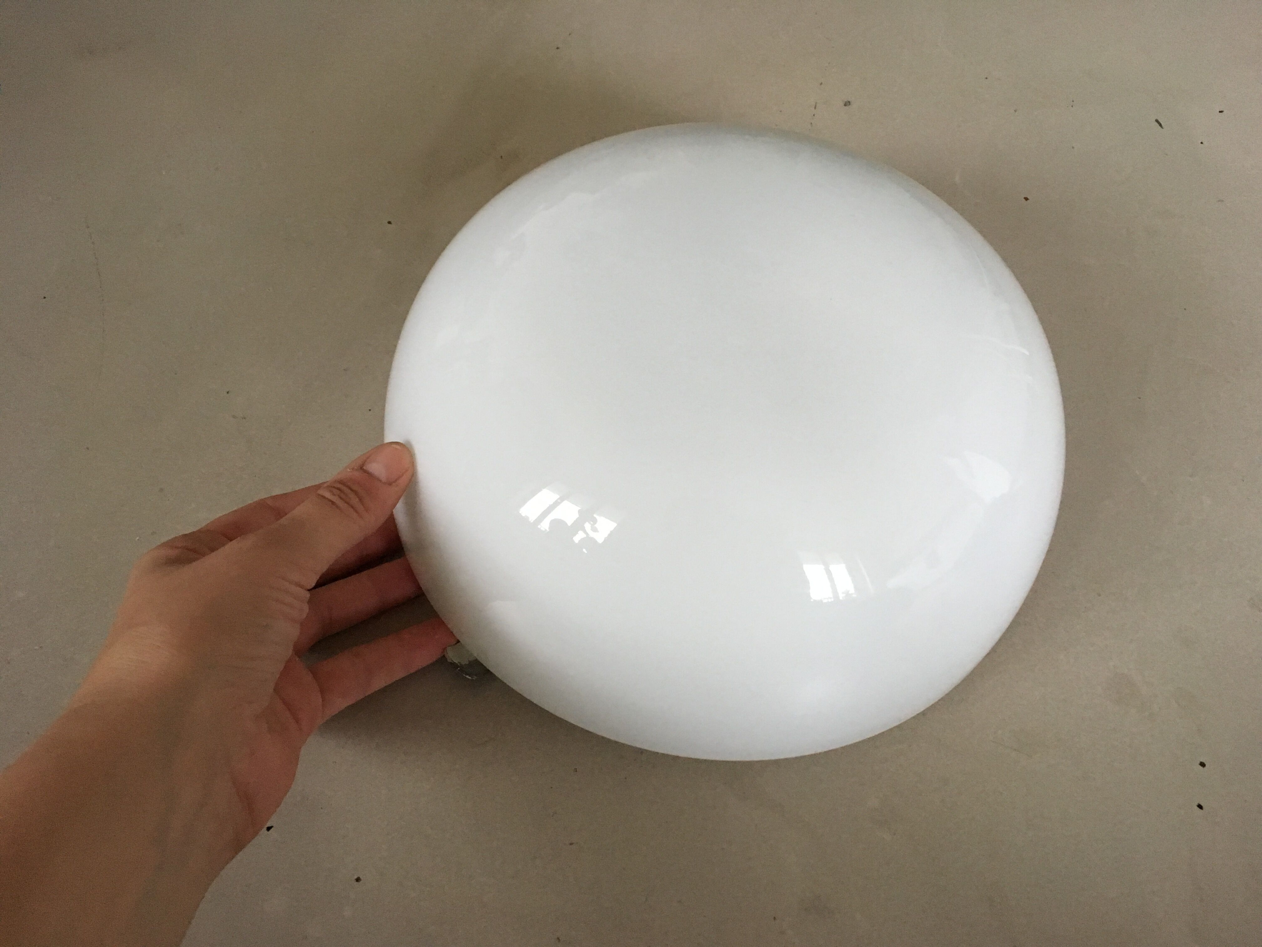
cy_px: 474
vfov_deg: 48.2
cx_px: 631
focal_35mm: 29
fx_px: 1057
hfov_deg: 61.7
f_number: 2.2
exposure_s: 1/33
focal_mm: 4.15
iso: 250
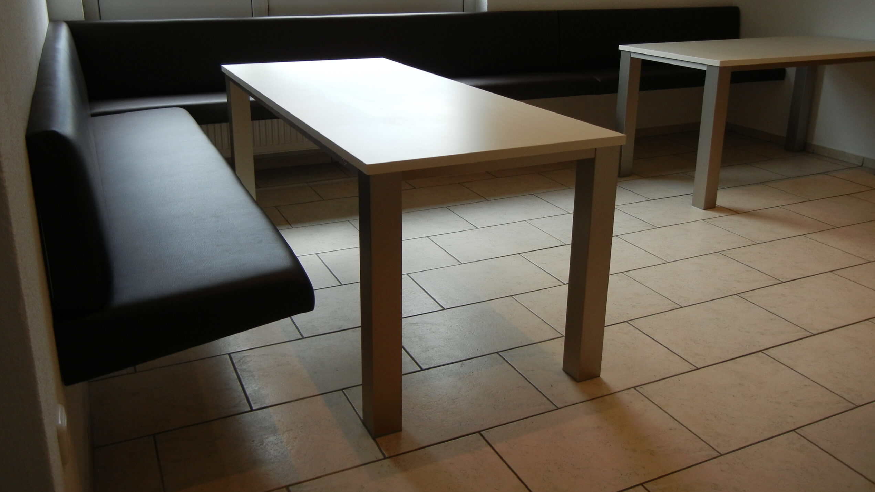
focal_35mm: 33
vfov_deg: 35.5
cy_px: 190
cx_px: 436
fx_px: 766
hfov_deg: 59.5
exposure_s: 1/64.8
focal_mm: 5.4
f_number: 3.5
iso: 160
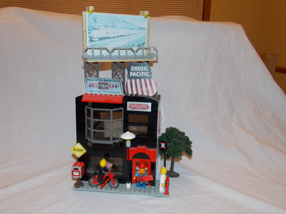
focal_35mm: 31
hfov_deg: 58.3
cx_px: 143
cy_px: 104
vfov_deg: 45.4
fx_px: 256
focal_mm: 5.3
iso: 200
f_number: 3.3
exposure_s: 1/30
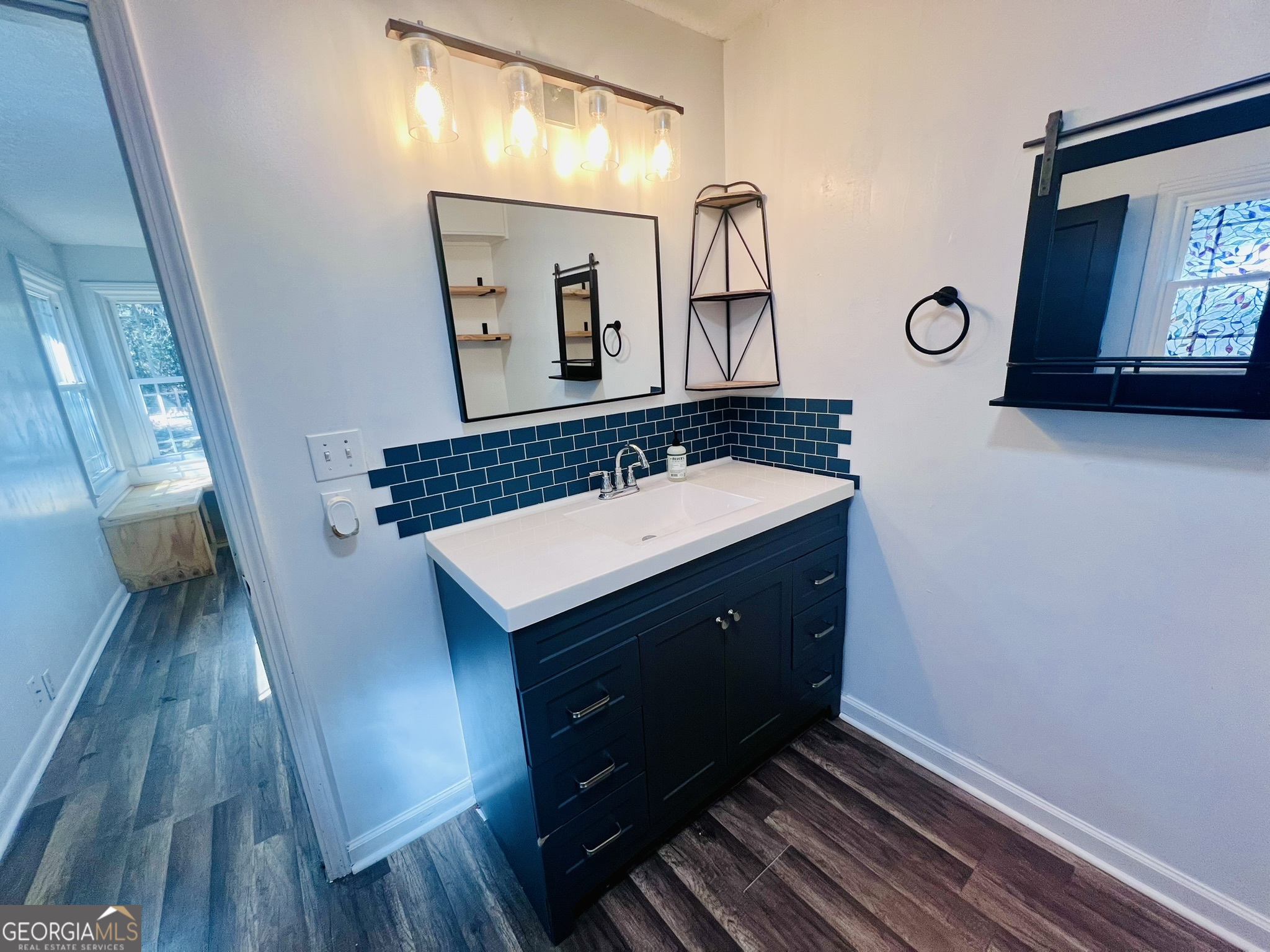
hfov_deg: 106.2
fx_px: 477
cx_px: 635
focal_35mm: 13
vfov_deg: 89.9
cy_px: 476
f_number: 1.8
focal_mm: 1.57
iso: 200
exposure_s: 1/120
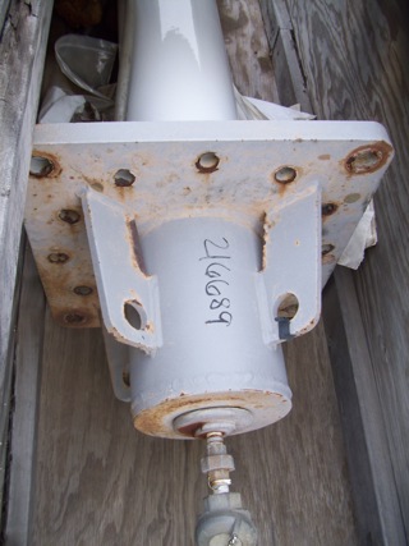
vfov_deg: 54.0
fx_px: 536
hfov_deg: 41.8
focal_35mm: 34
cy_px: 273
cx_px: 204
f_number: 2.9
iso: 80
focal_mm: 5.7
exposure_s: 1/60
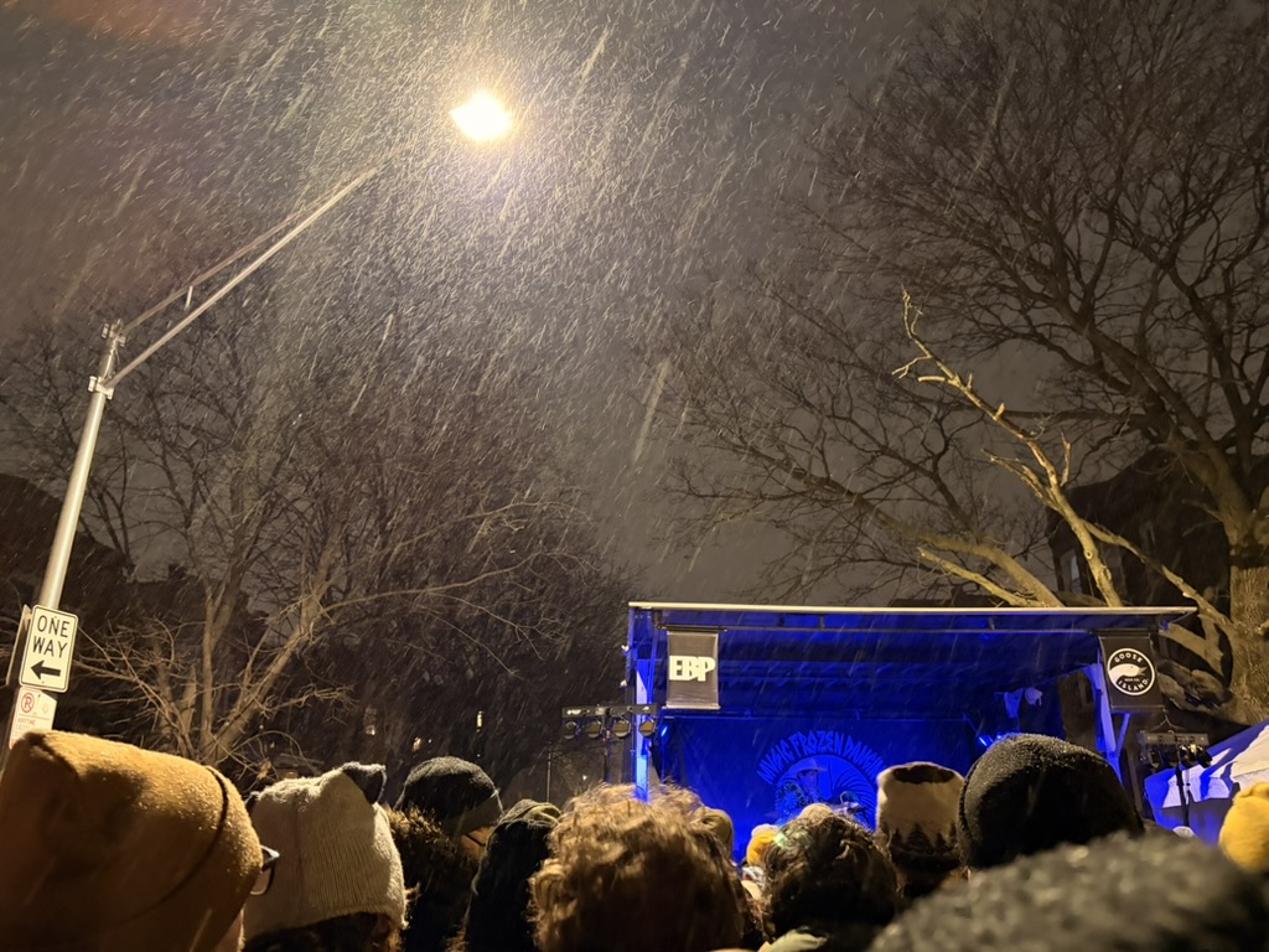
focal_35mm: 26
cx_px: 634
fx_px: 953
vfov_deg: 53.1
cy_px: 476
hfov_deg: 67.3
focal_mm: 5.96
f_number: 1.6
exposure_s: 1/30
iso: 800
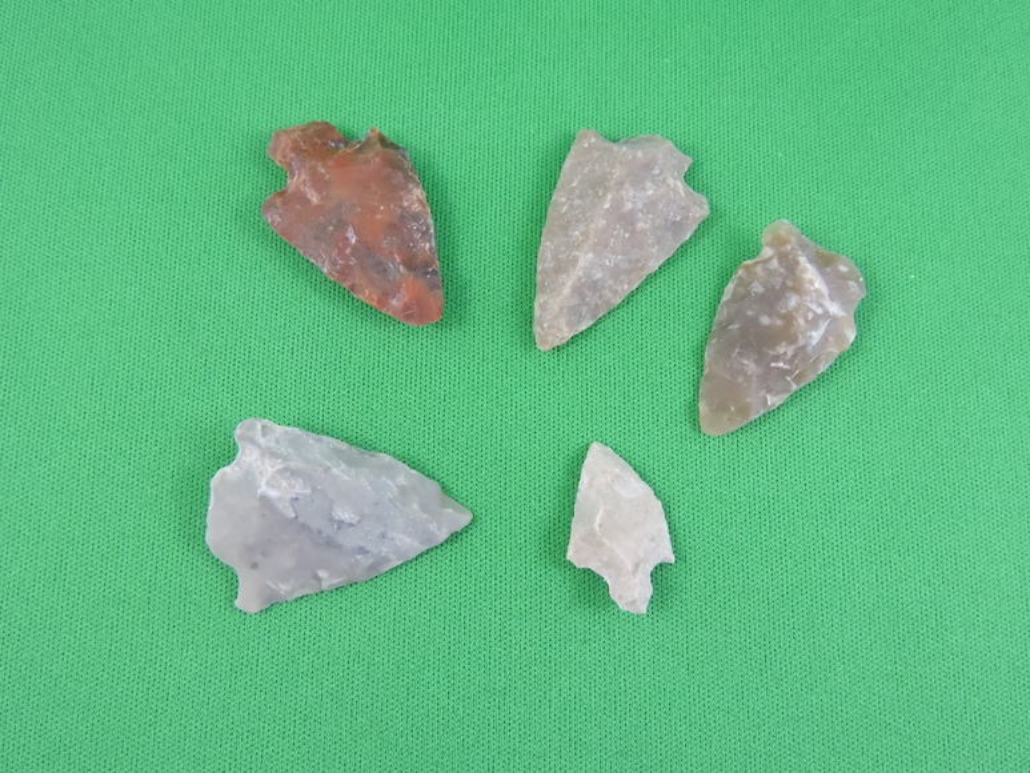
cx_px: 515
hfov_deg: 60.0
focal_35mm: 30
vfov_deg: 46.8
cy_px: 386
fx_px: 893
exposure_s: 1/125
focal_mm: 5.4
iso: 800
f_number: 3.5
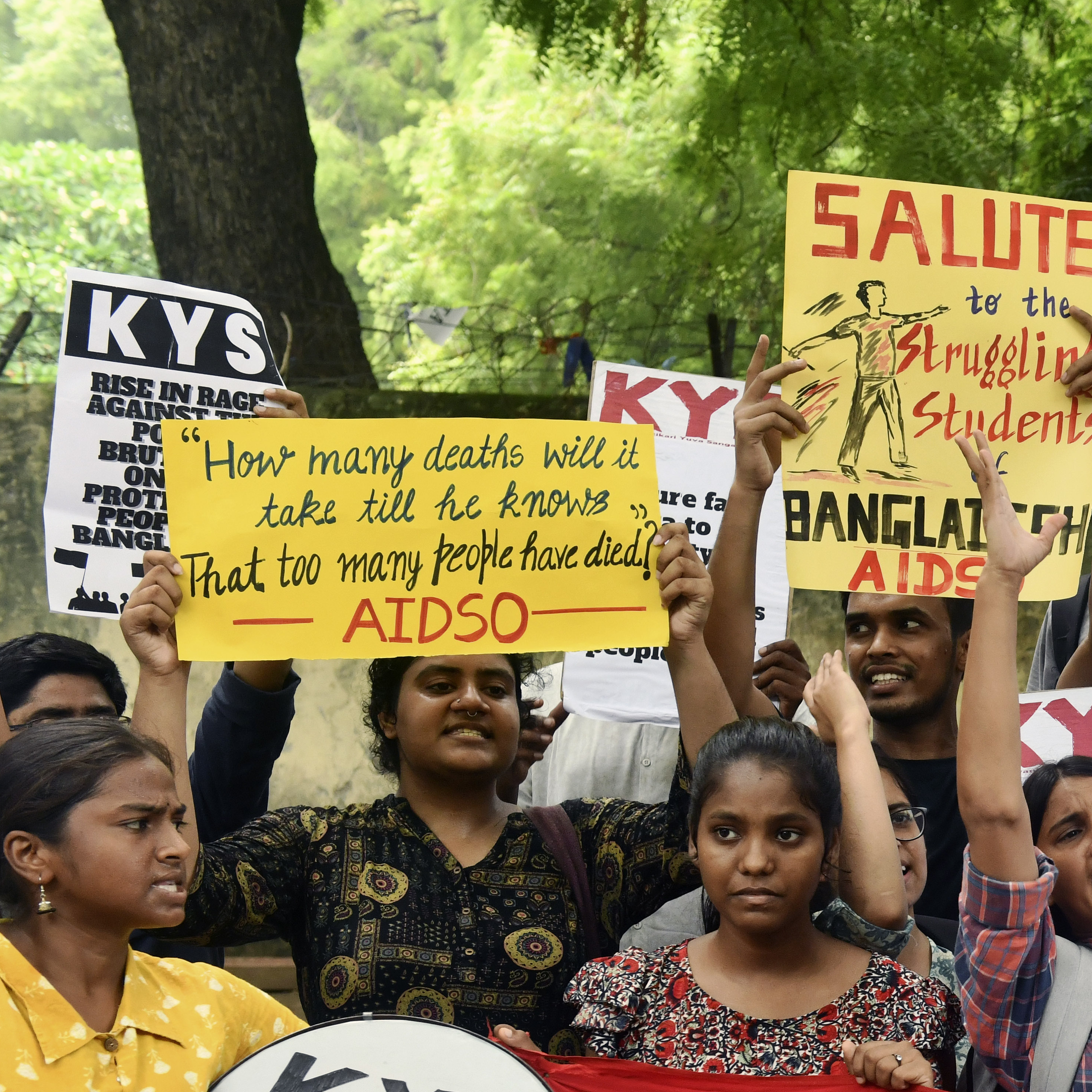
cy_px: 920
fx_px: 3391
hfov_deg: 17.1
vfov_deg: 18.1
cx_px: 1453
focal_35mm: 95
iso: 640
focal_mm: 40
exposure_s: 1/400
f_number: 5
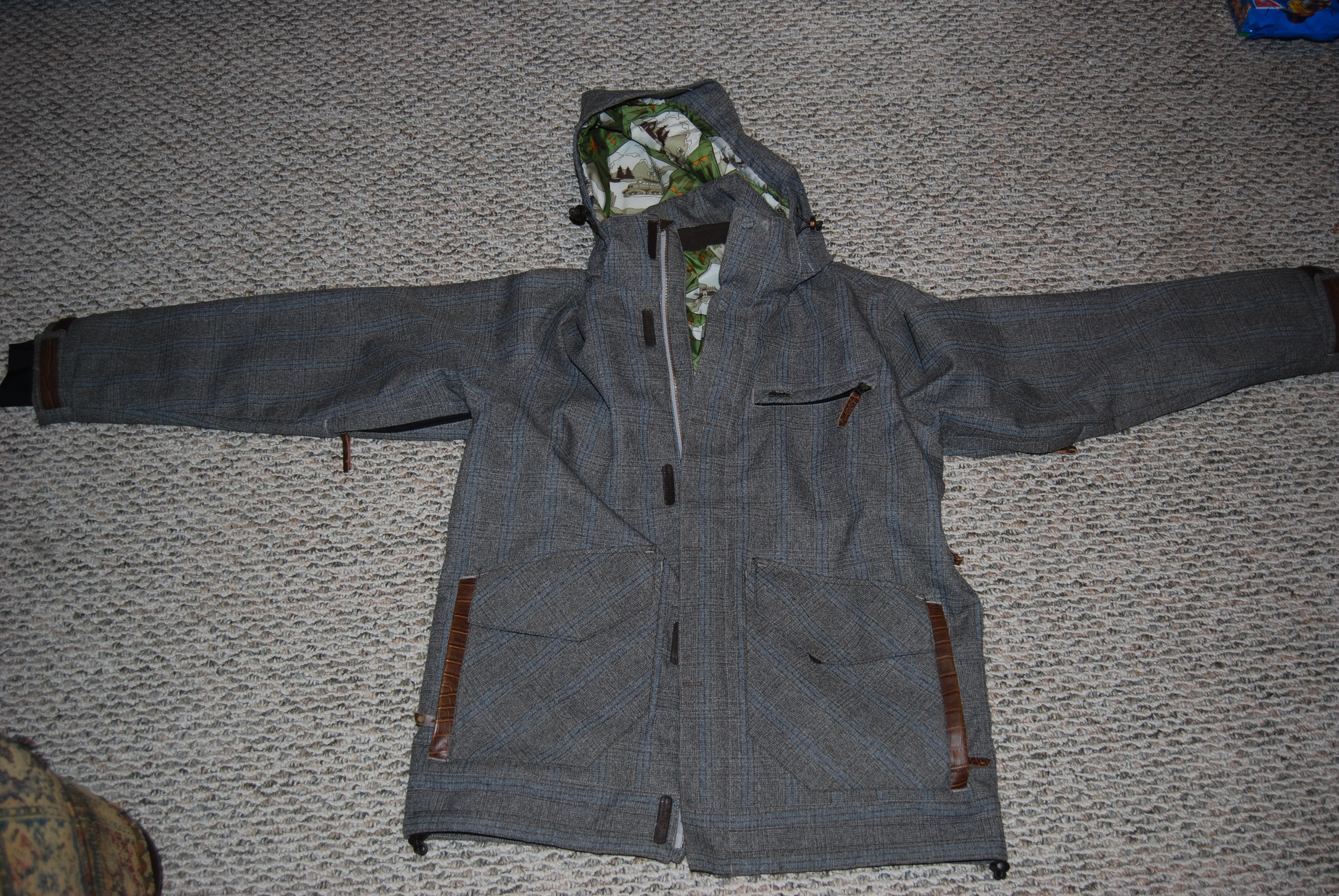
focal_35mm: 33
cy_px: 448
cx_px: 670
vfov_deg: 40.1
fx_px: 1229
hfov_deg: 57.2
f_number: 3.8
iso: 200
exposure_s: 1/60
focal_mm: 22
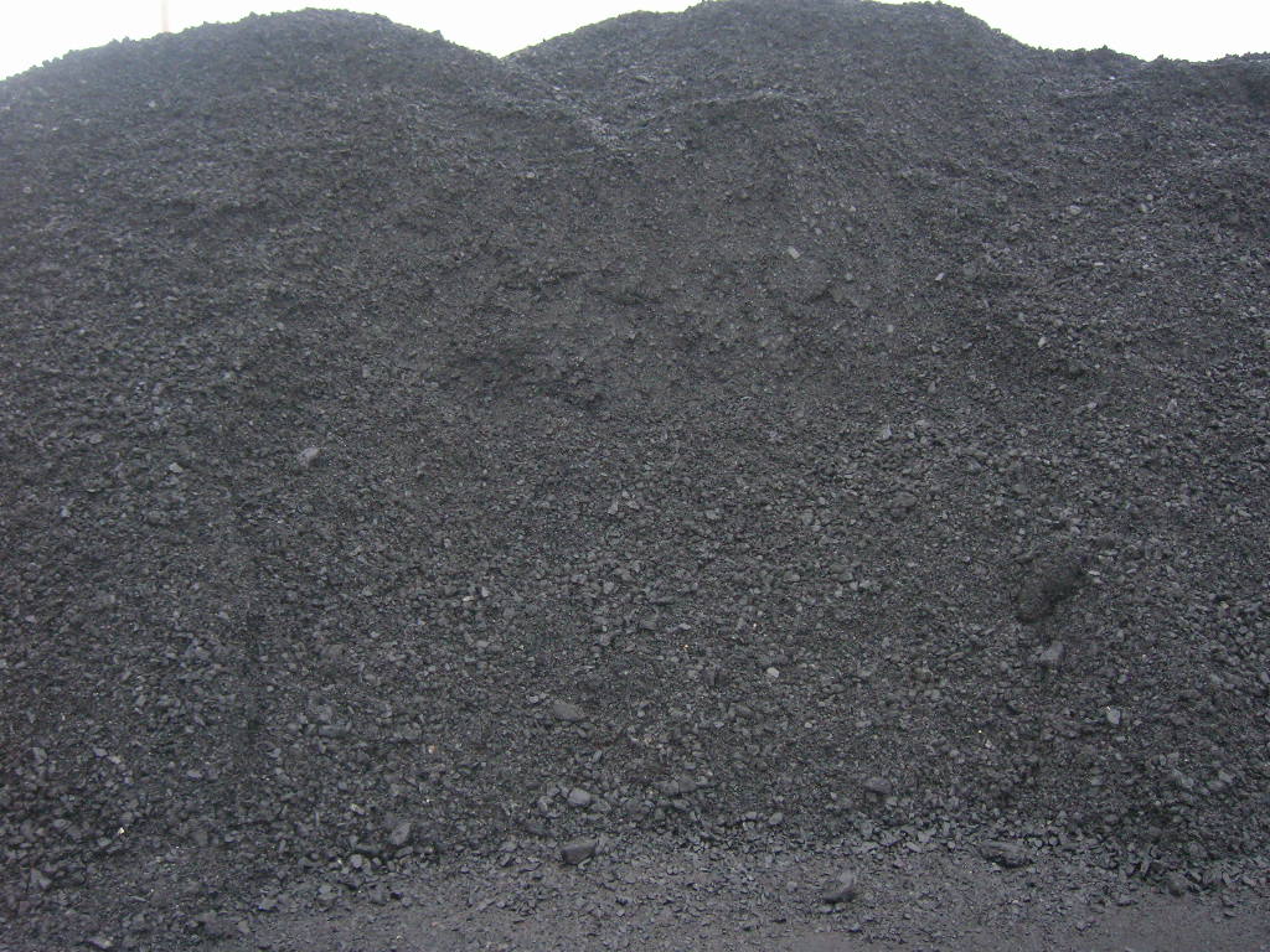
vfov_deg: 37.7
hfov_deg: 49.0
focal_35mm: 38
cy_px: 476
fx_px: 1394
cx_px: 635
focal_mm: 6.4
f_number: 3
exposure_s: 1/60.1
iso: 158
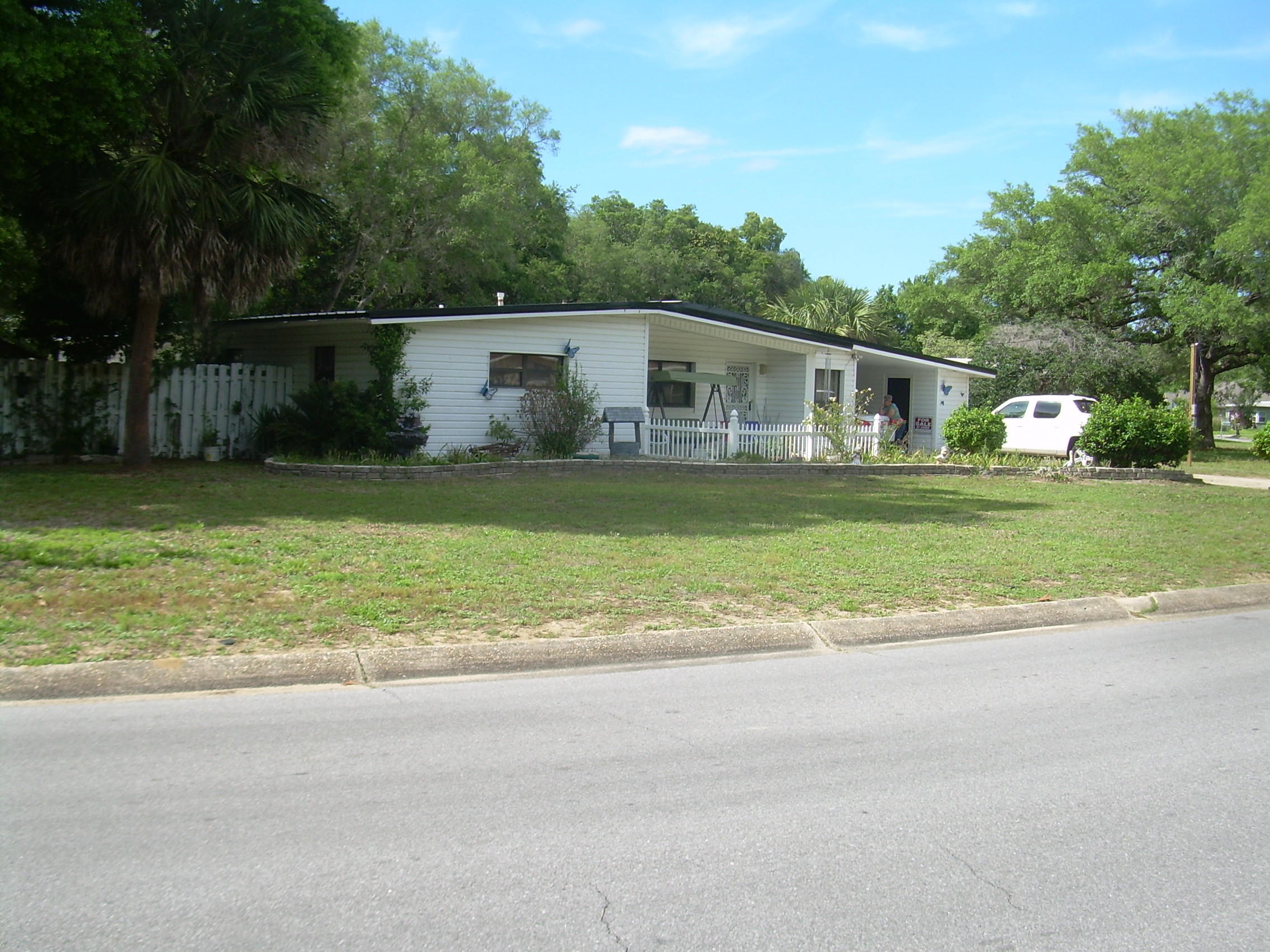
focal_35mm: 38
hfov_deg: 49.0
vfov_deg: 37.7
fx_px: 1394
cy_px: 476
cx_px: 635
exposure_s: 1/273
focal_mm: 6.3
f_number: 4.6
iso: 50
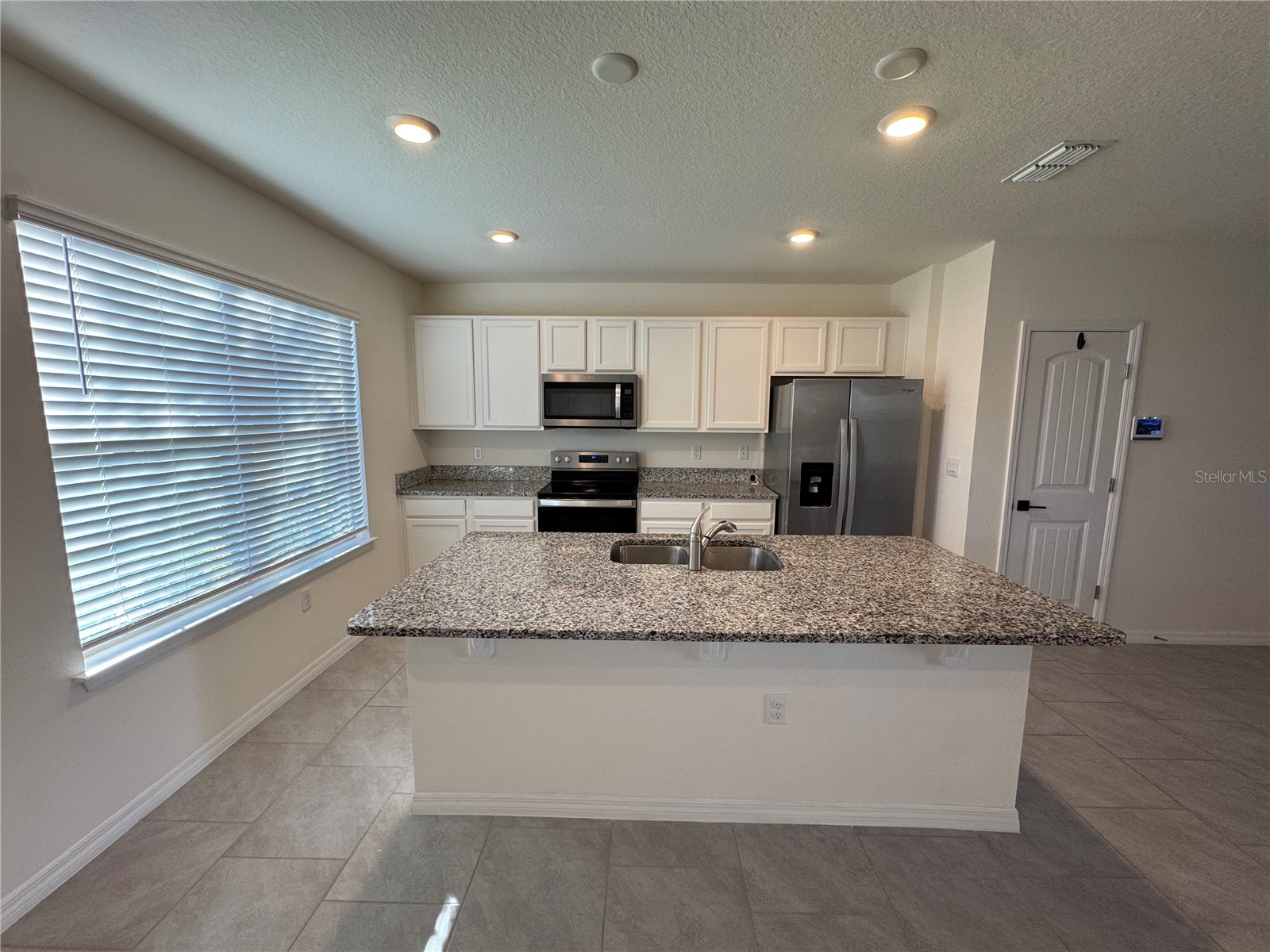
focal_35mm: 14
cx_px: 635
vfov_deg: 85.7
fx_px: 514
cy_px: 476
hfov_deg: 102.1
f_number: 2.2
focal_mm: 2.22
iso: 160
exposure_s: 1/120
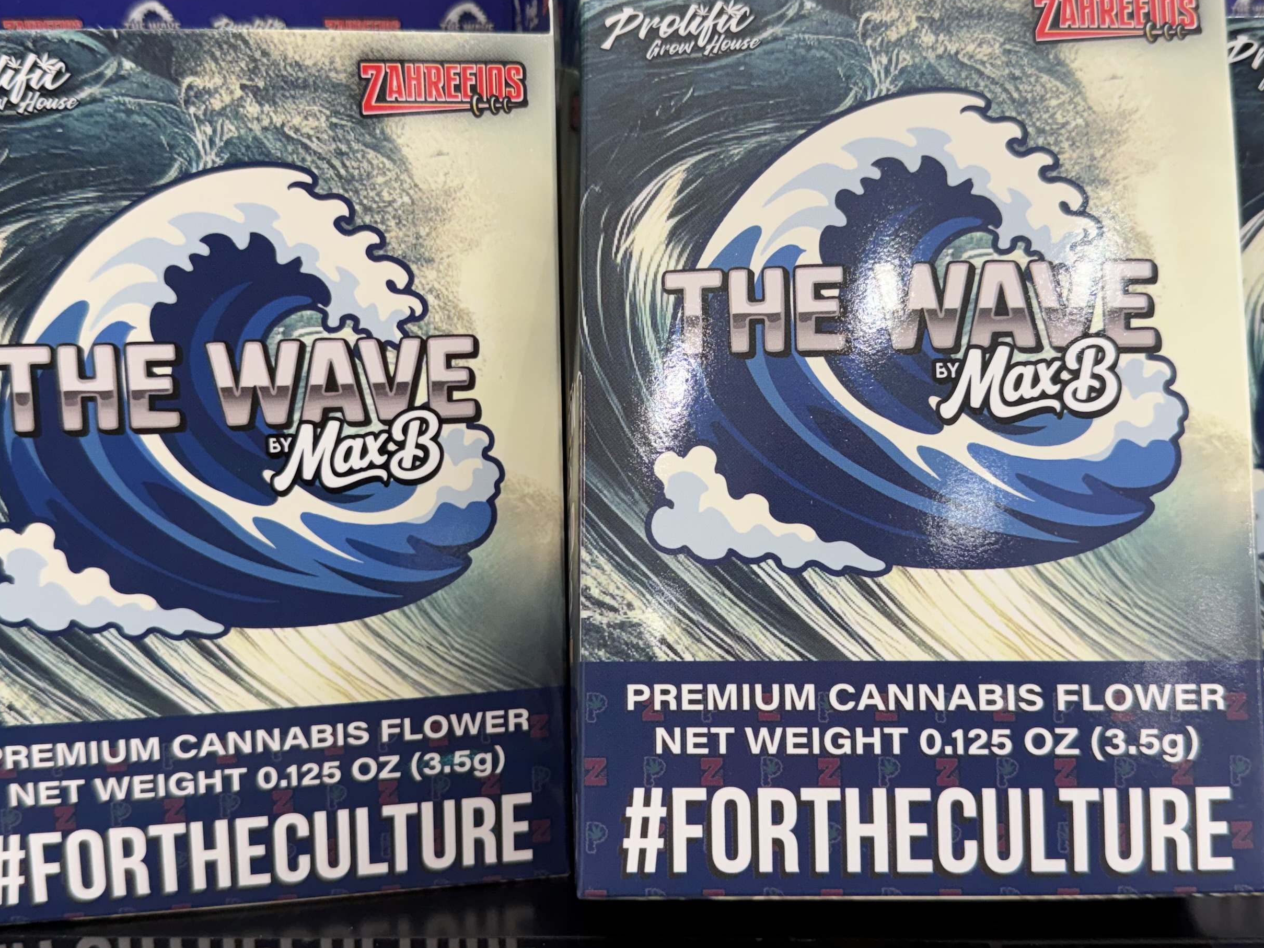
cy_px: 449
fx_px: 1461
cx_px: 617
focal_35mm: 40
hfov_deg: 46.8
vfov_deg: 35.9
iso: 200
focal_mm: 6.76
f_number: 1.78
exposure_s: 1/120
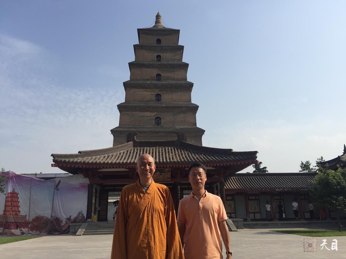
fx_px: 290
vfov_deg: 48.2
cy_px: 130
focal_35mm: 29
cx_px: 173
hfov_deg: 61.7
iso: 32
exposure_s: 1/2475
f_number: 2.2
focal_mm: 4.15
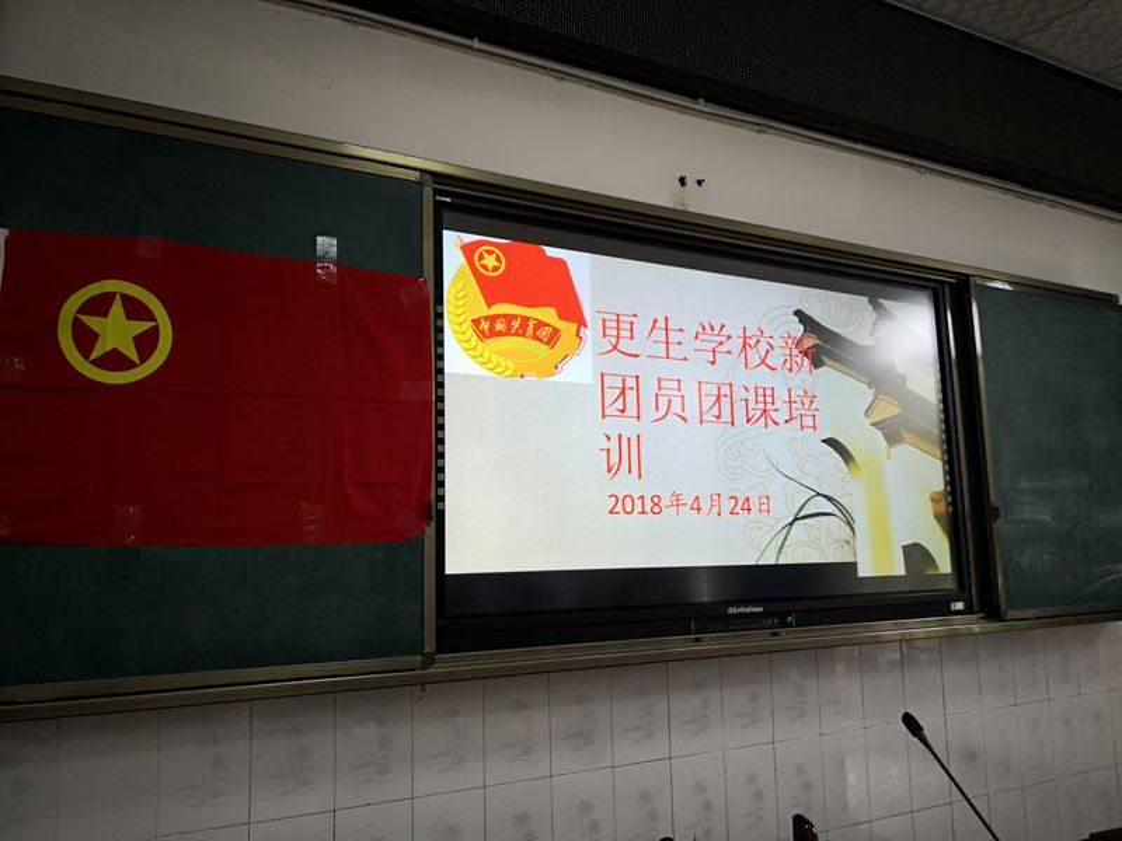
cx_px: 561
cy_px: 420
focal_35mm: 27
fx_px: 875
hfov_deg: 65.3
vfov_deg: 51.4
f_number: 1.6
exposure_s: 1/50
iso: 100
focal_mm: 3.95
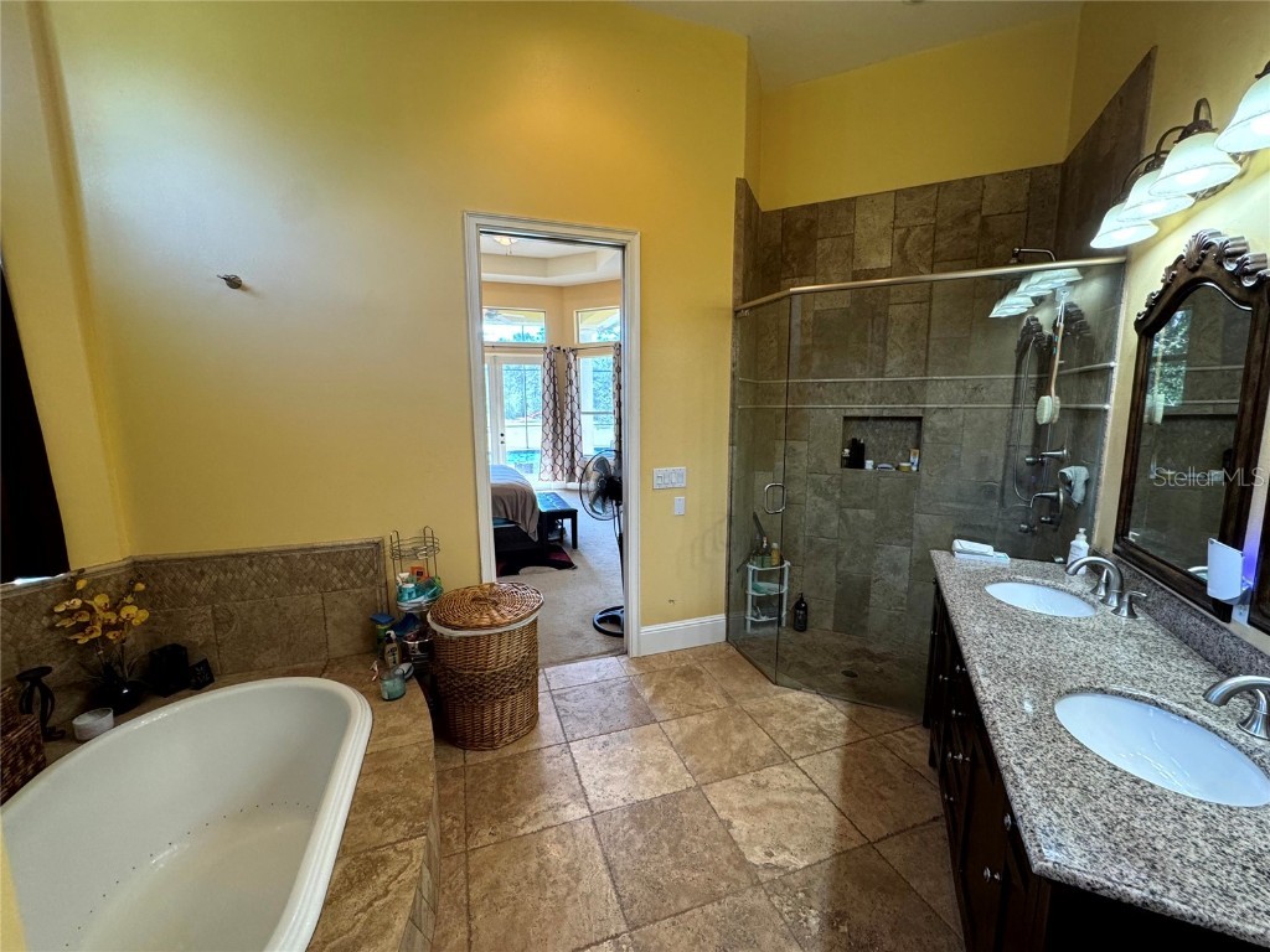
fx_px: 514
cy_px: 476
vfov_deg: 85.7
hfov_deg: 102.1
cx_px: 635
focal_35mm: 14
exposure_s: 1/120
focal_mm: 2.22
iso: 250
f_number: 2.2
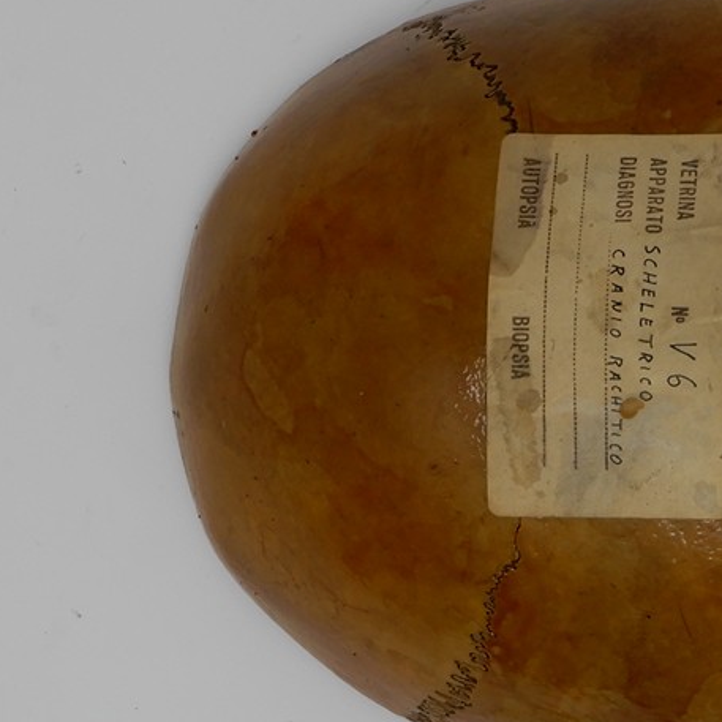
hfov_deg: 12.1
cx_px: 684
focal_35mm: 143
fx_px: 3374
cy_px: 441
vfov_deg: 12.2
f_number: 8
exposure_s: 1/30
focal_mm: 10.2
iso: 80
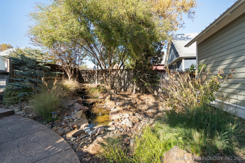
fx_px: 102
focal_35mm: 15
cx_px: 122
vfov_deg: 77.3
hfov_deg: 100.4
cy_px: 82
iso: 100
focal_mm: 10
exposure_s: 1/200
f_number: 8
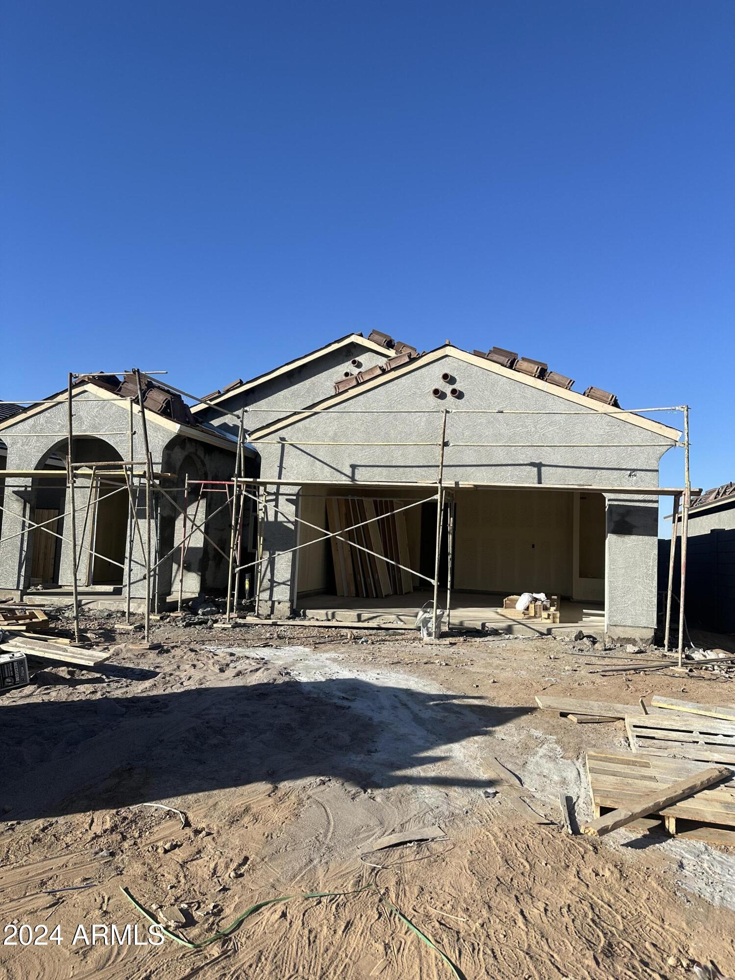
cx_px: 368
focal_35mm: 24
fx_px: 679
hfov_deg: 56.8
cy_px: 490
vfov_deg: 71.6
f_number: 1.78
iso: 80
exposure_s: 1/5000
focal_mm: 6.86
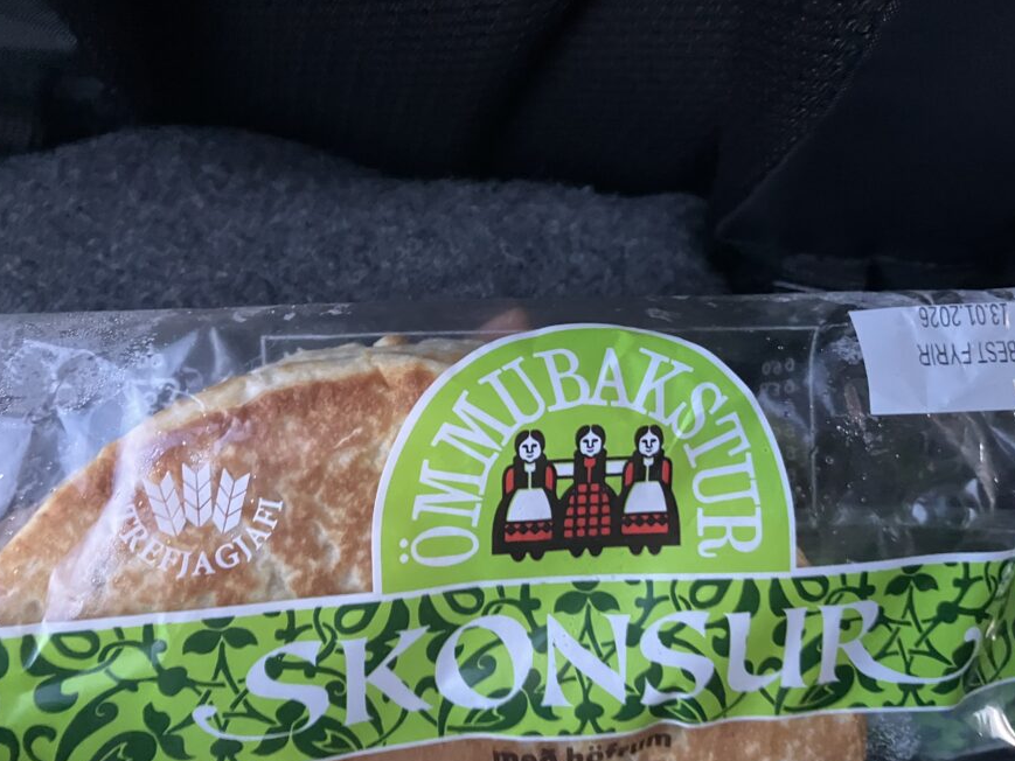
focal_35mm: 33
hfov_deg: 55.1
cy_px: 368
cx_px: 583
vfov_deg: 42.9
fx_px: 968
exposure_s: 1/30
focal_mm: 3.99
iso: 640
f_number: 1.8
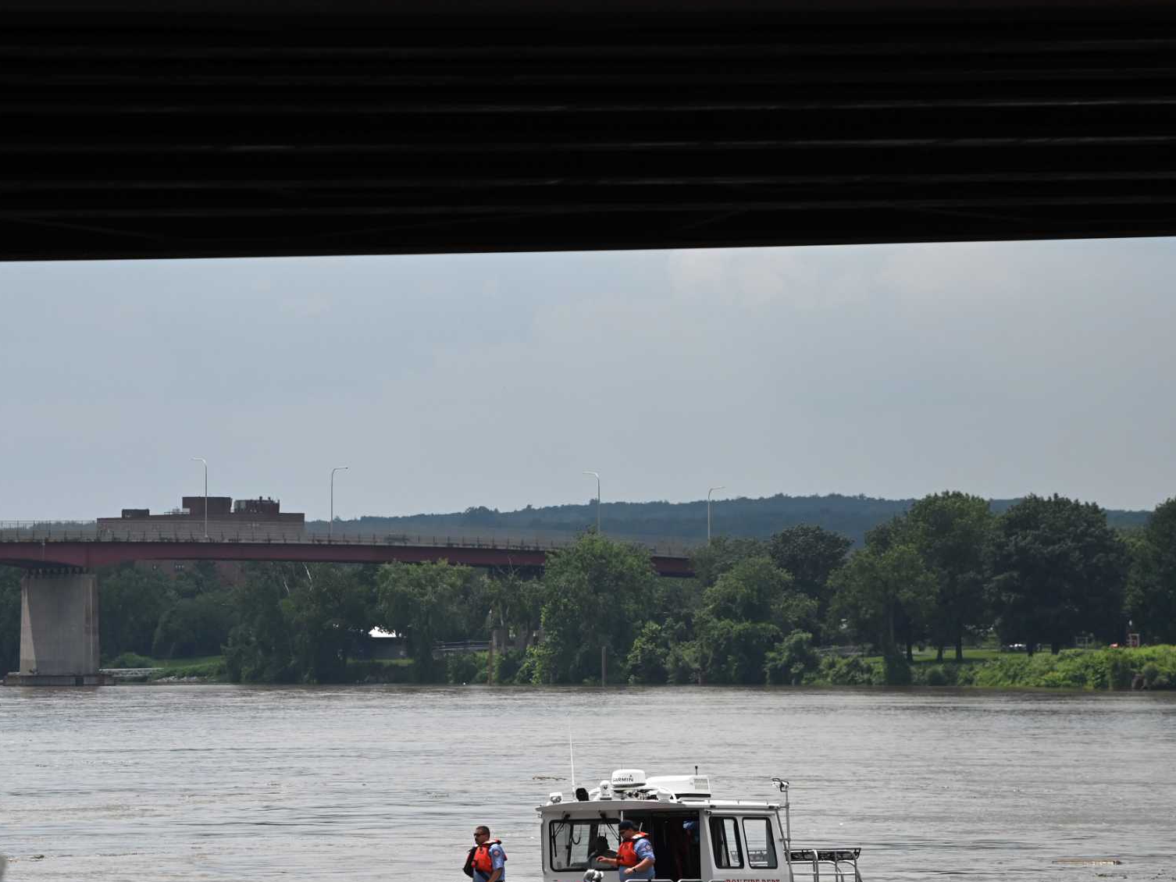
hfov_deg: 9.5
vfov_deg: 7.1
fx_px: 7101
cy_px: 487
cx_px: 433
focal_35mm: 209
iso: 900
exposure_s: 1/8000
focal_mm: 160
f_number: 5.6
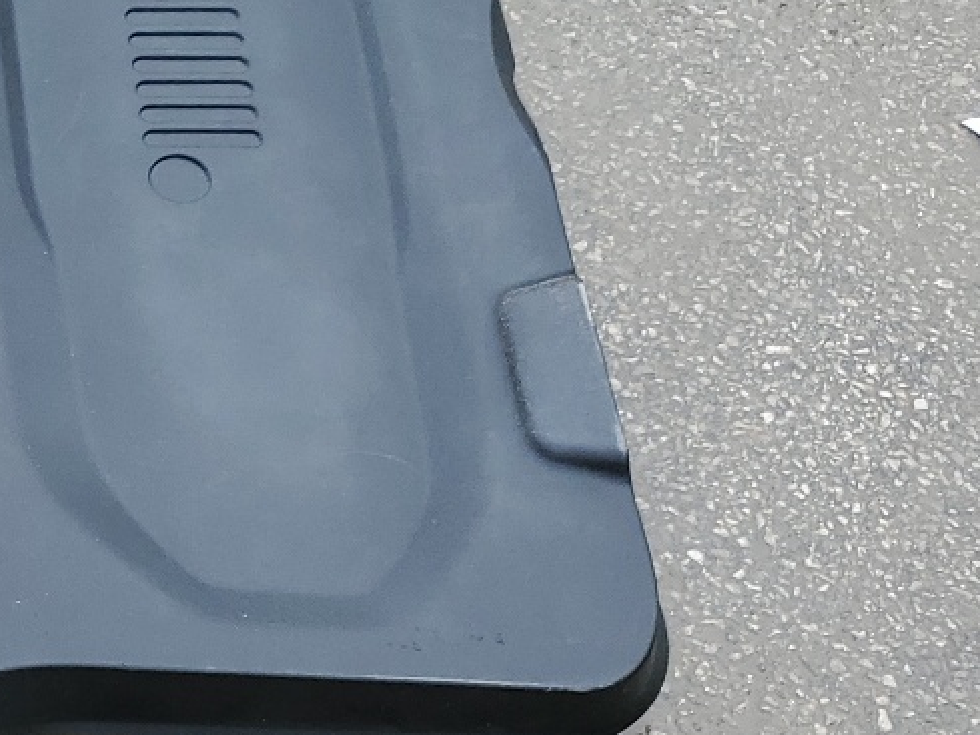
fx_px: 2407
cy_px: 461
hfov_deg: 19.8
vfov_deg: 17.3
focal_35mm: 85
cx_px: -503
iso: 50
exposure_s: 1/476
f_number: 1.5
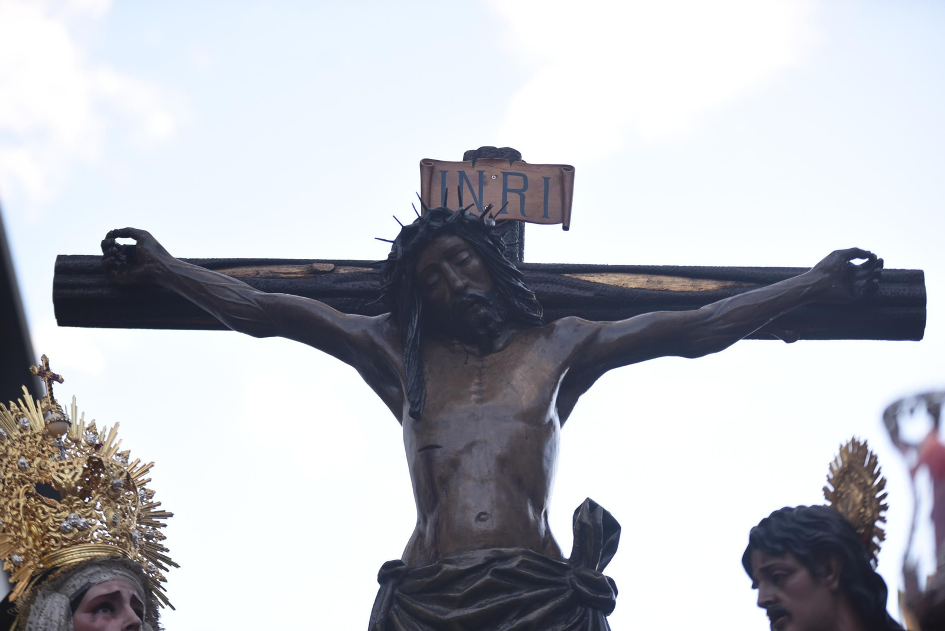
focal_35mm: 112
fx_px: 2941
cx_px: 472
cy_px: 316
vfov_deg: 12.2
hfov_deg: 18.3
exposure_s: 1/100
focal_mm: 112
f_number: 2.8
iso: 100
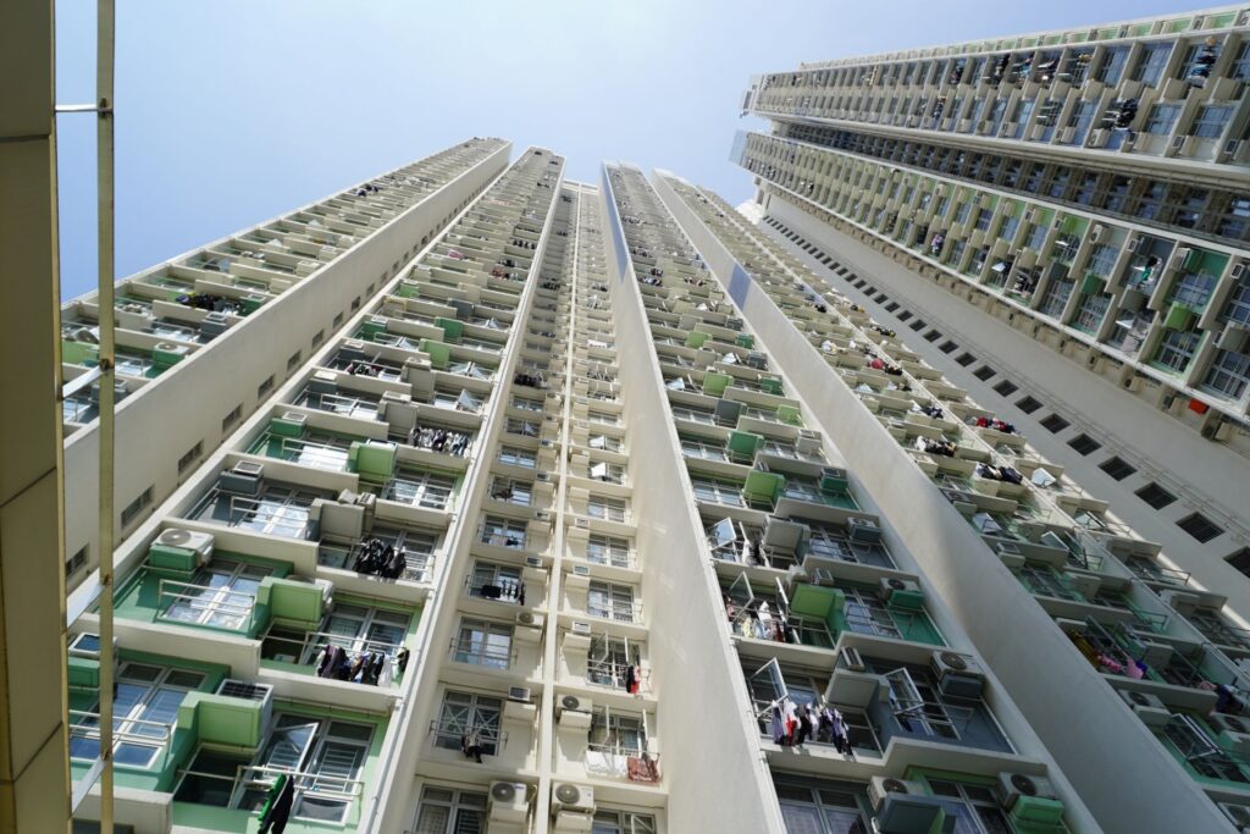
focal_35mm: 24
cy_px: 417
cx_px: 625
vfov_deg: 53.1
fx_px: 833
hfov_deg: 73.7
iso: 100
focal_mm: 16
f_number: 5
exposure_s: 1/1000
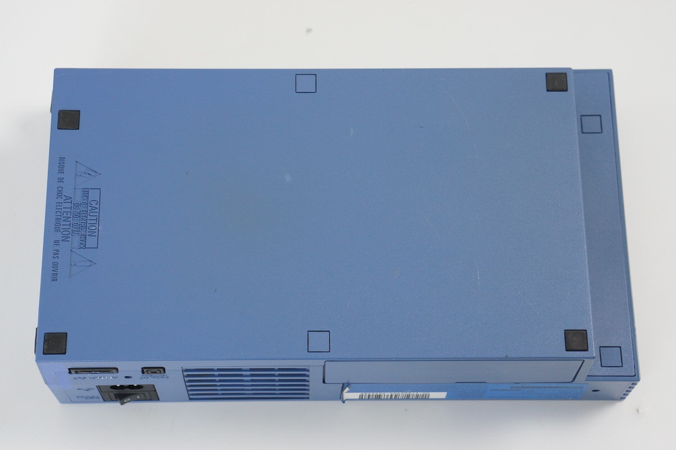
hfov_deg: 27.0
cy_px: 225
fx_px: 1408
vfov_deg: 18.2
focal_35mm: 75
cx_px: 338
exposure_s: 1/80
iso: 800
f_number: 6.3
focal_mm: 50
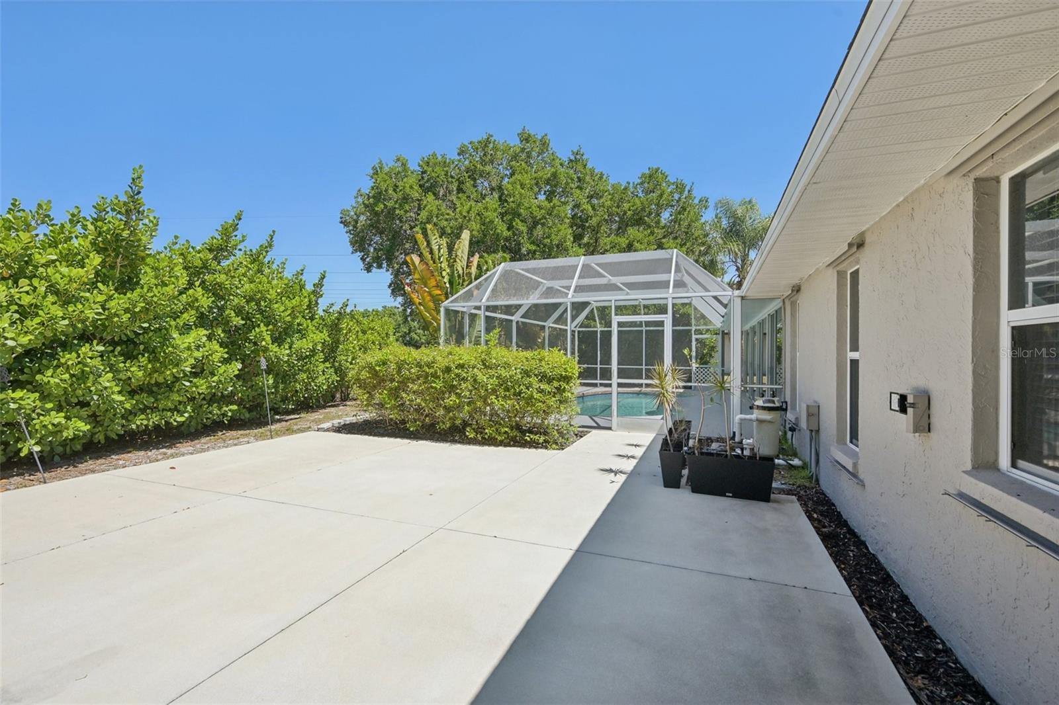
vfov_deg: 75.5
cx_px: 530
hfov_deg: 98.6
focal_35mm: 16
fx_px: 456
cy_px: 352
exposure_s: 1/800
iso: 400
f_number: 8
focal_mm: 15.5
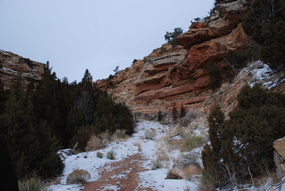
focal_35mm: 30
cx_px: 142
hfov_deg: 61.9
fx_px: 238
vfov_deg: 43.7
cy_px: 96
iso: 160
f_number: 5.6
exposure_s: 1/125
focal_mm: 20
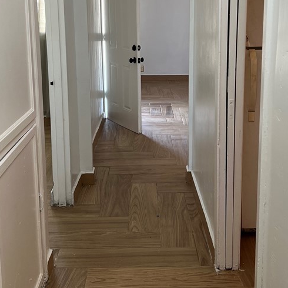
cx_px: 156
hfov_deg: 35.3
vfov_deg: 34.9
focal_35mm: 48
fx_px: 452
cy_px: 88
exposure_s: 1/120
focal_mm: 5.7
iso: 125
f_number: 1.5
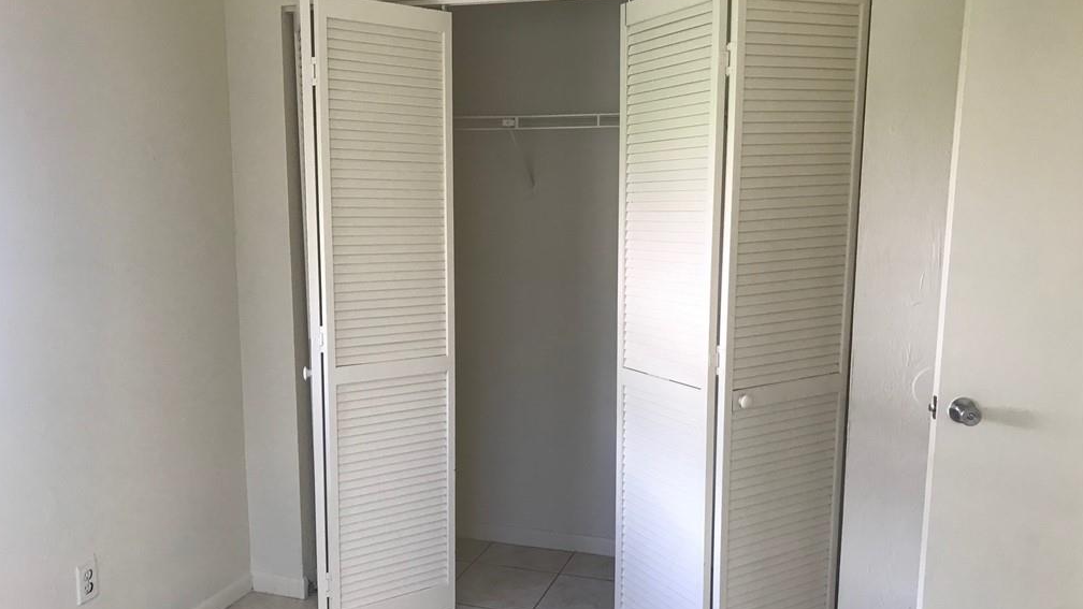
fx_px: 890
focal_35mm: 31
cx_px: 540
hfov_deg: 62.6
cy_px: 332
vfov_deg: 37.7
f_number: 1.8
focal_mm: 3.99
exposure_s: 1/40
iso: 25
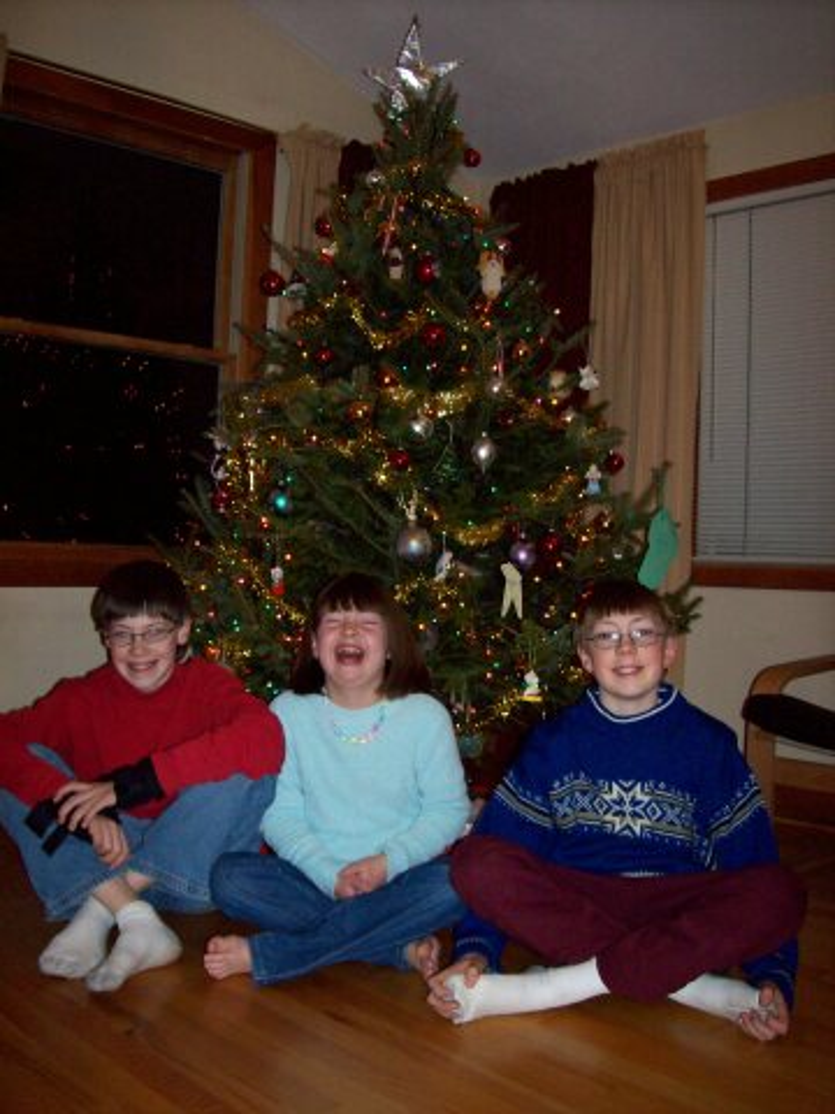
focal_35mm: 36
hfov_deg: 39.7
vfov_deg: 51.4
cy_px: 557
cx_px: 418
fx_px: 1158
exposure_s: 1/64
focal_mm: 6
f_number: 2.7
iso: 140
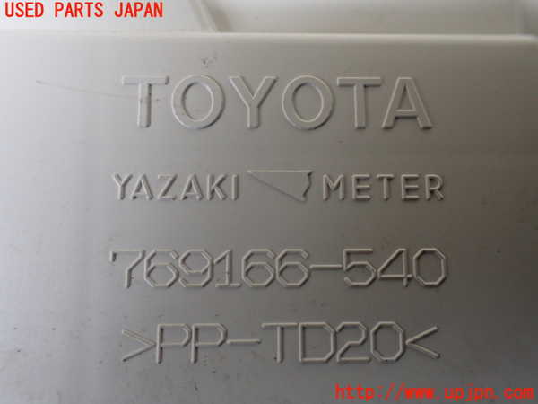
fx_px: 466
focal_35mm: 30
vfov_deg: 46.8
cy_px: 202
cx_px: 269
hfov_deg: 60.0
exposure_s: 1/125
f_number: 2.3
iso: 320
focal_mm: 5.4
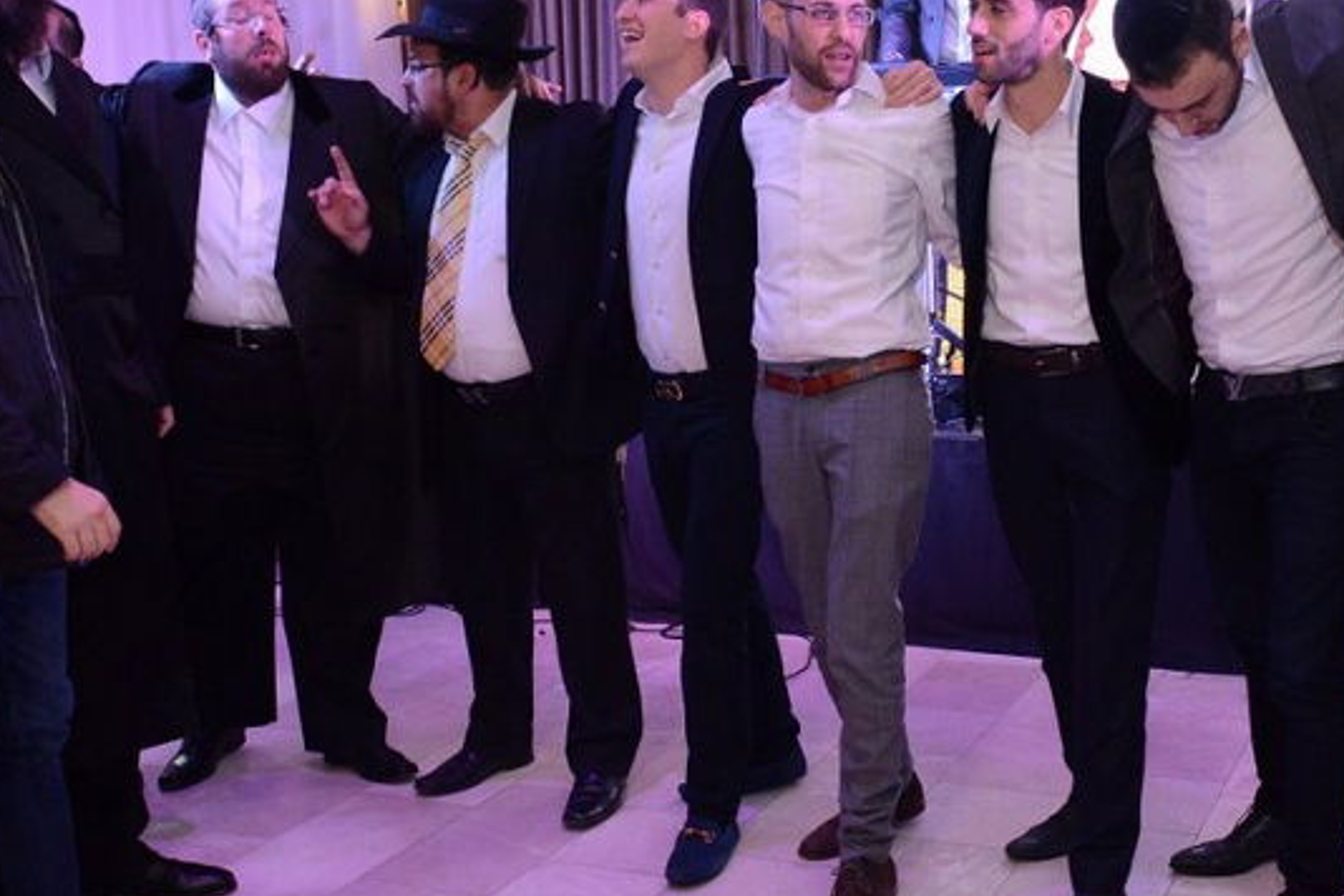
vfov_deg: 29.2
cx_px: 888
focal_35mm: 46
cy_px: 354
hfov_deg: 42.2
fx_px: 1717
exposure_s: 1/100
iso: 4000
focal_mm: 24
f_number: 5.6
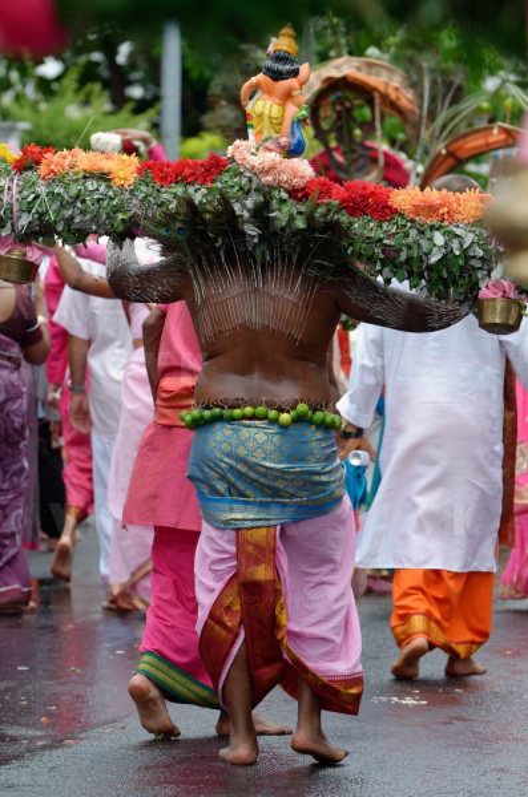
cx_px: 264
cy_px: 398
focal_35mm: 278
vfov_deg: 7.4
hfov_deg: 4.9
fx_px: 6136
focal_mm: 185
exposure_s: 1/400
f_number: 6.3
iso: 200
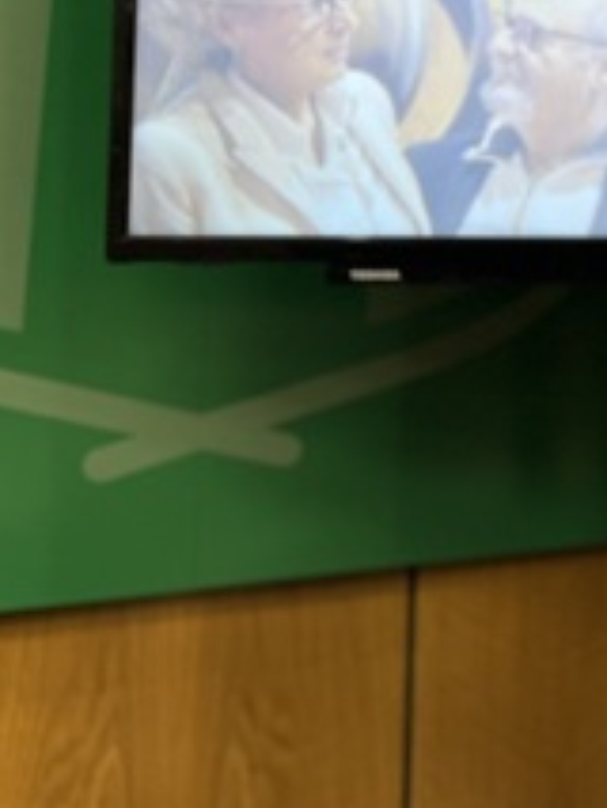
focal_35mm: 67
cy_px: 144
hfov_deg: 19.0
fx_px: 1565
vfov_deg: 28.3
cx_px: 937
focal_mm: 5.1
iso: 100
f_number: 1.6
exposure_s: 1/100
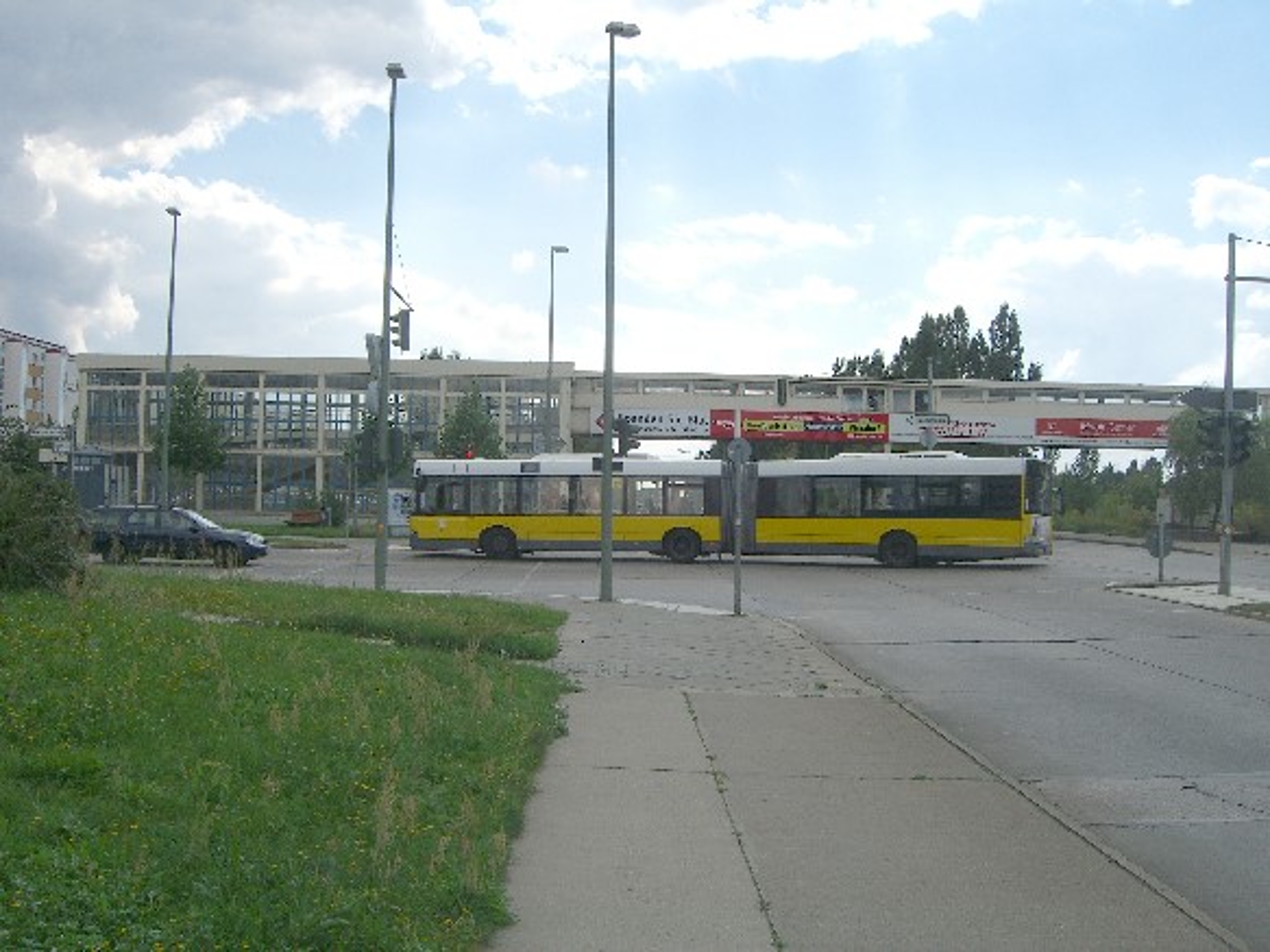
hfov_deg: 49.0
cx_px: 635
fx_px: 1394
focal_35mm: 38
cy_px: 476
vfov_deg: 37.7
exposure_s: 1/200
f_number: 8
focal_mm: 7.9
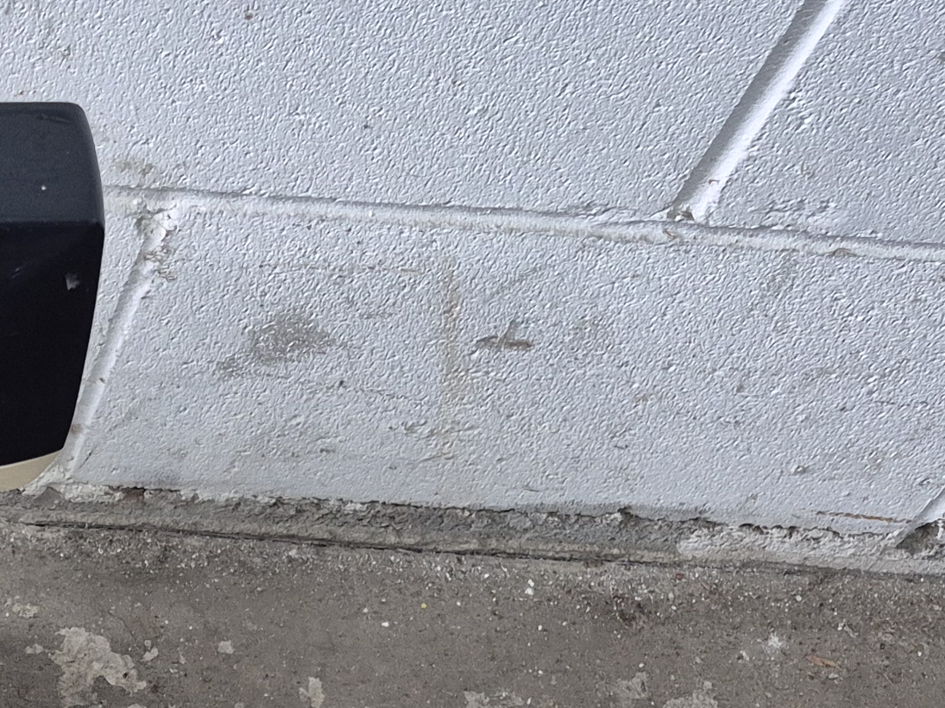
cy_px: 958
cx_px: -462
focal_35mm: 84
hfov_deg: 20.1
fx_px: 2293
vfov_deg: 16.5
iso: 250
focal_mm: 5.4
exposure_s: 1/120
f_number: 1.8
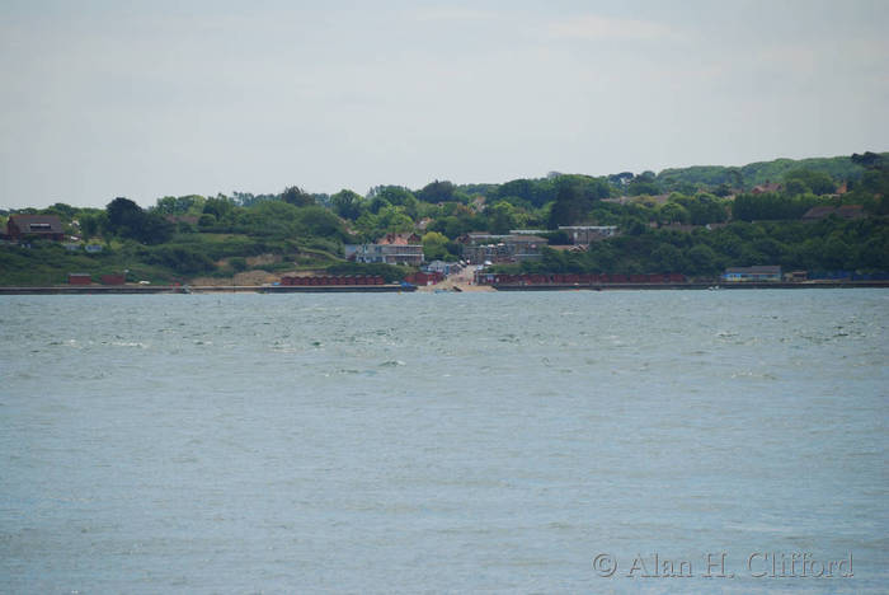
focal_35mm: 300
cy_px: 298
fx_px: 7414
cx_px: 444
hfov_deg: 6.9
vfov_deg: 4.6
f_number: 5.6
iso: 100
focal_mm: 200
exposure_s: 1/500
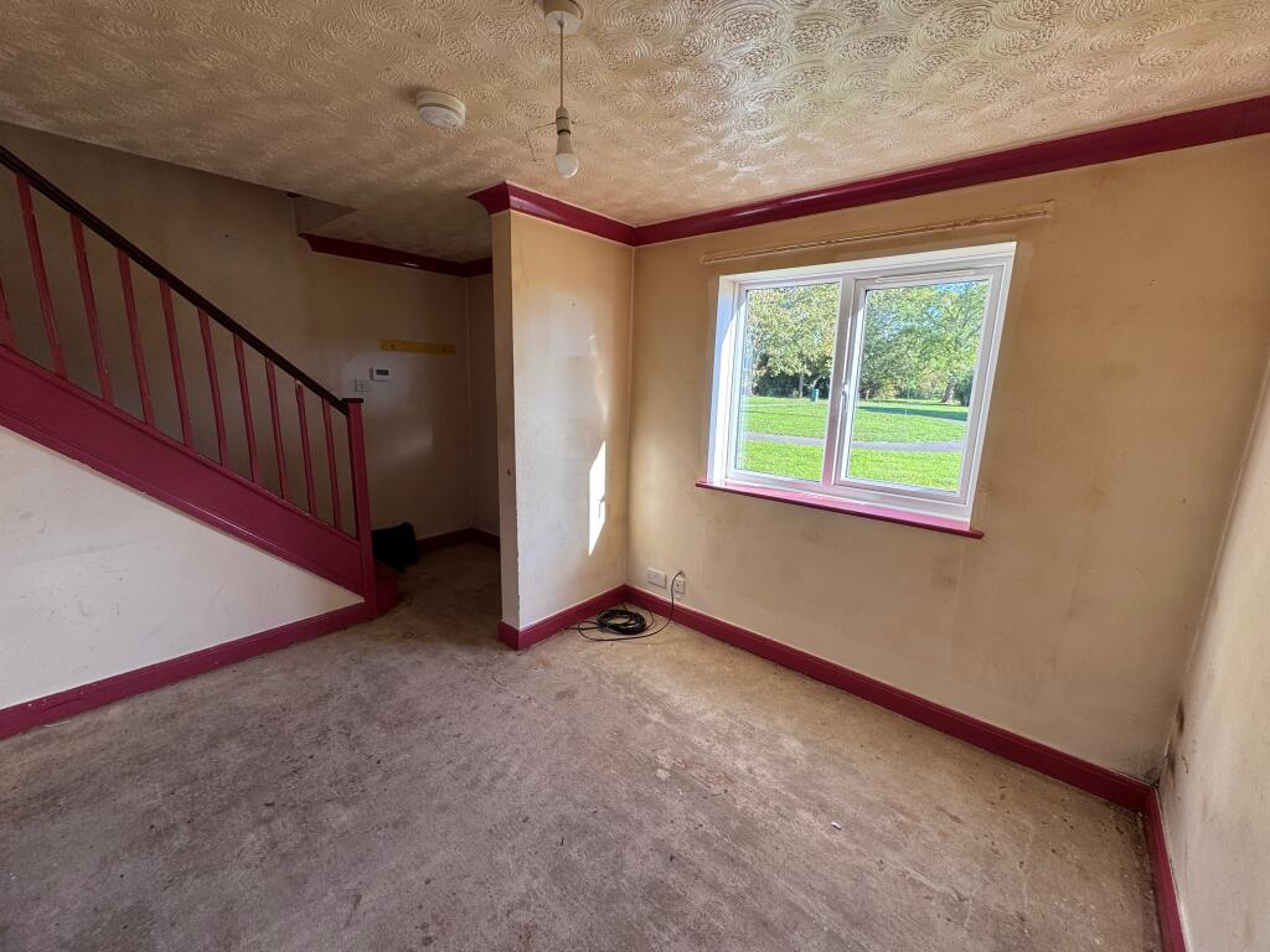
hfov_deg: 102.1
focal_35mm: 14
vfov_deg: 85.7
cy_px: 476
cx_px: 635
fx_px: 514
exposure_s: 1/99
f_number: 2.2
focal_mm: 2.22
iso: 40
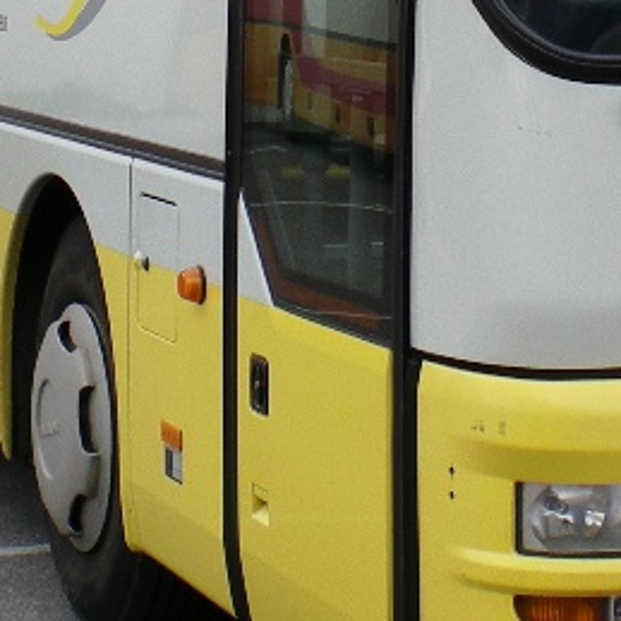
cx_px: 547
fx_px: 2699
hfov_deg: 13.0
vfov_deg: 12.9
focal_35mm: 133
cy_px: -29
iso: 50
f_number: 4.6
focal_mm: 6.3
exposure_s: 1/233
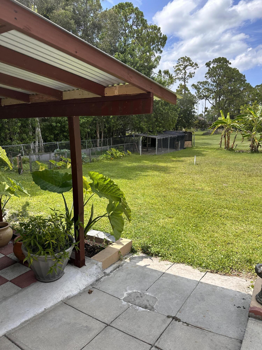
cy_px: 175
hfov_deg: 56.8
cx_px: 131
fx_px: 242
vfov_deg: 71.6
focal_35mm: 24
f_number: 1.78
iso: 80
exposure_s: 1/2110
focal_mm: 6.86
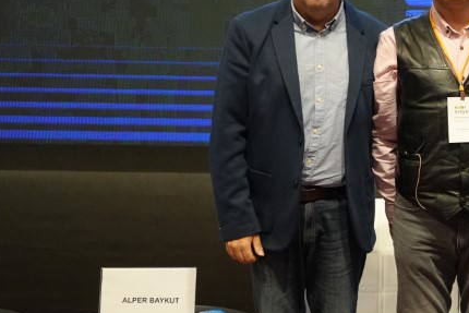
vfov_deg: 16.5
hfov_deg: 22.3
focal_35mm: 83
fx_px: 1082
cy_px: 152
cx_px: 586
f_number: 4
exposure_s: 1/160
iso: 6400
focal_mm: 31
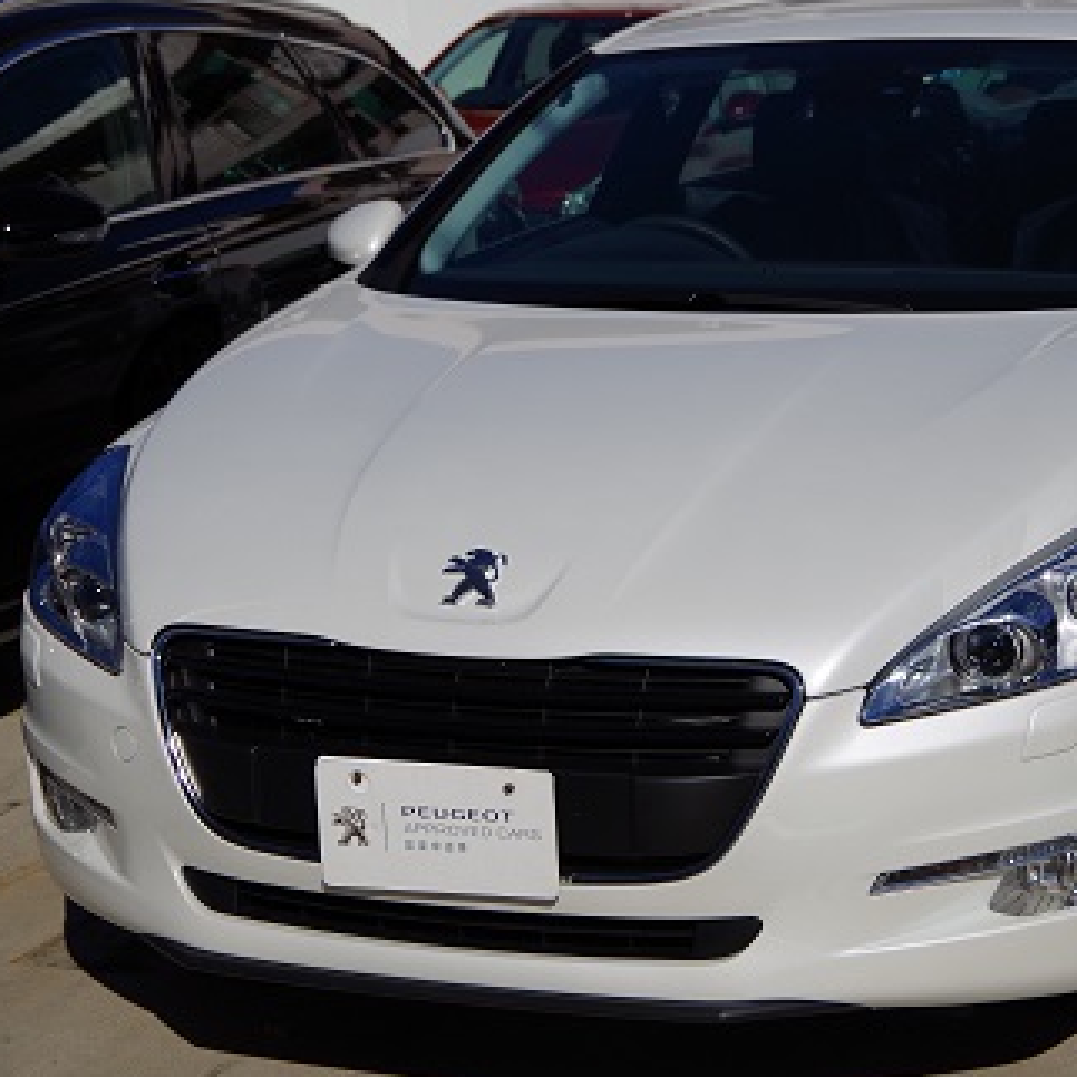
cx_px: 727
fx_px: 2746
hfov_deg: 22.1
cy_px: 537
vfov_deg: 22.2
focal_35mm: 78
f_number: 5
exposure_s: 1/2000
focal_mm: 40
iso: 100
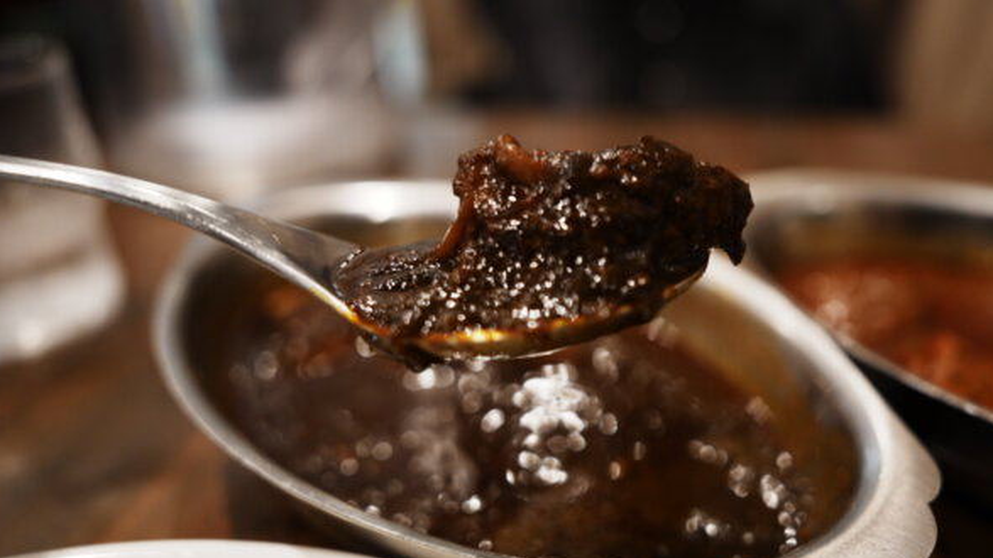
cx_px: 636
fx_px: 869
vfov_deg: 35.6
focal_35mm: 33
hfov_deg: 58.5
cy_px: 314
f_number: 2.8
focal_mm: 24
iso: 800
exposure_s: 1/30
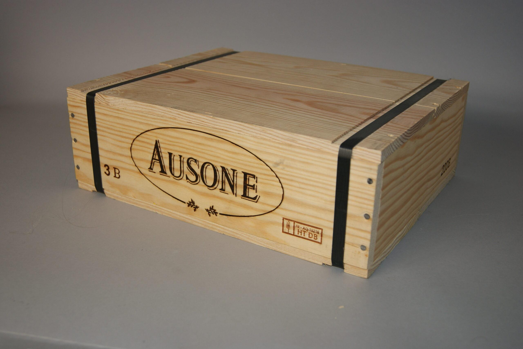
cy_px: 174
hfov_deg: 49.5
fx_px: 567
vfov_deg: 34.3
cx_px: 262
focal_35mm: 39
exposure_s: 1/160
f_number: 4.5
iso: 125
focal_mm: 26
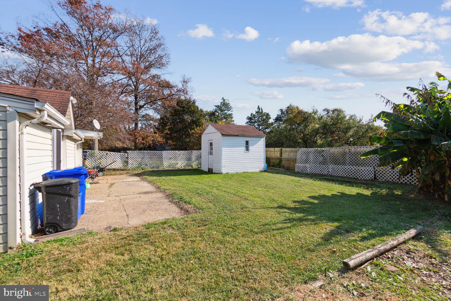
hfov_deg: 100.4
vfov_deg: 77.3
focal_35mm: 15
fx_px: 188
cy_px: 150
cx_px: 226
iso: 200
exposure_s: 1/400
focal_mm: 10
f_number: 9
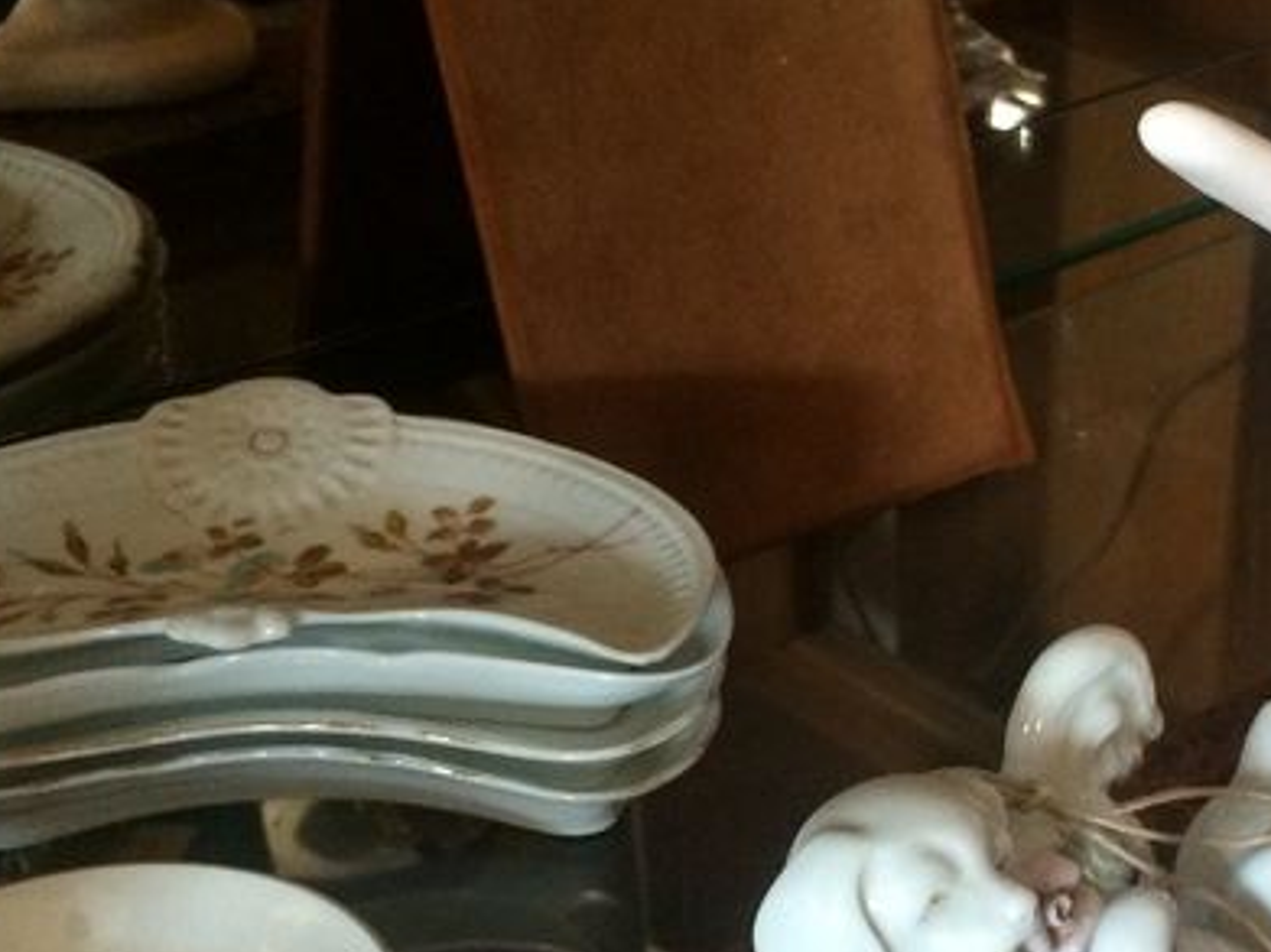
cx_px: 1001
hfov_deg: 27.6
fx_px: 2533
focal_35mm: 69
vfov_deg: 21.0
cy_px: 775
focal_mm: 4.12
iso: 250
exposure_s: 1/30
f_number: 2.2
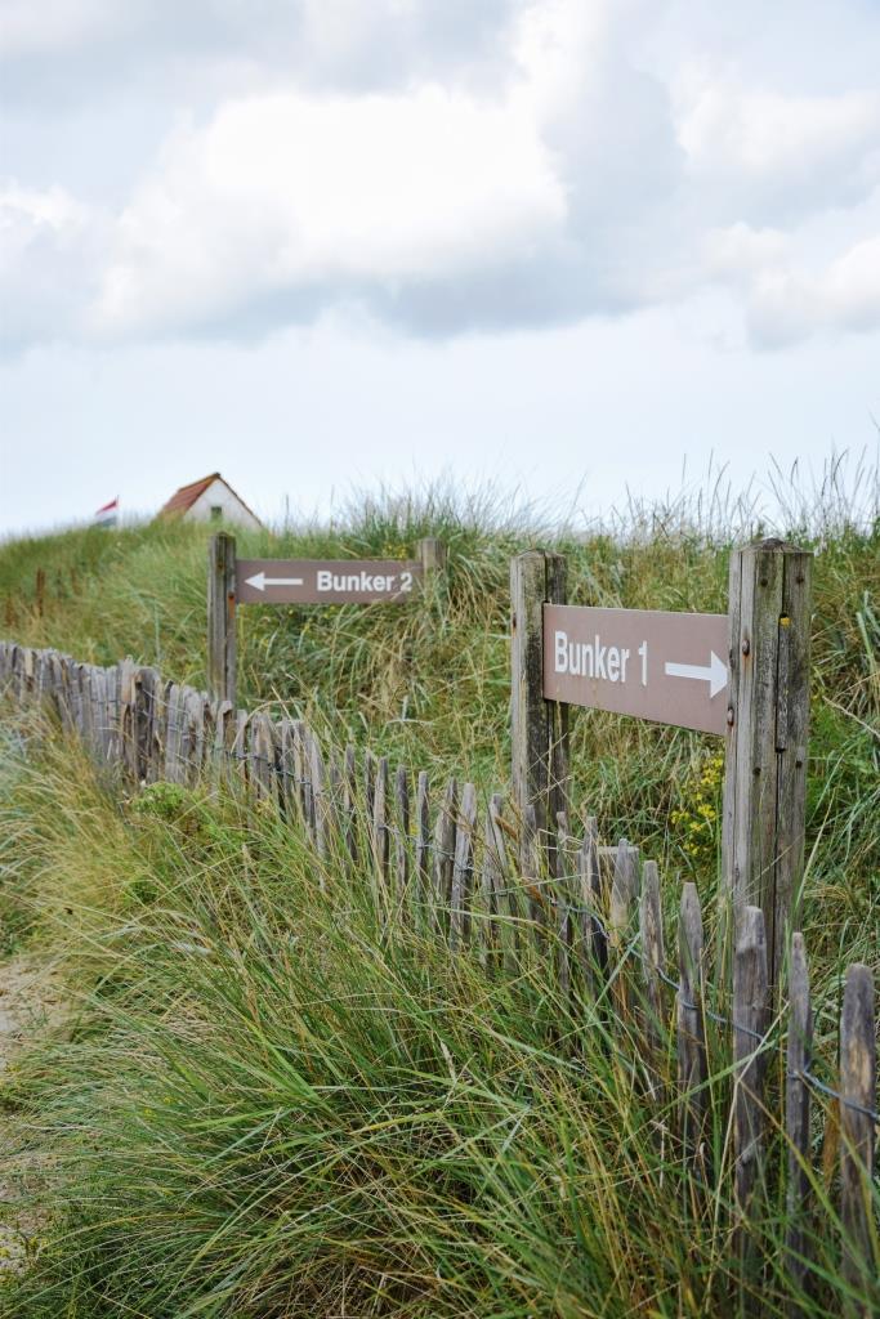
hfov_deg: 28.1
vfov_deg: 41.1
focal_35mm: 48
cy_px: 660
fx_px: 1759
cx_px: 440
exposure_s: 1/500
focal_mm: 32
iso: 125
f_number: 4.2
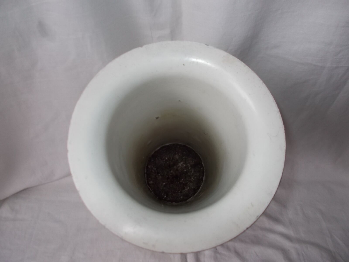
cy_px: 131
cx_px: 174
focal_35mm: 26
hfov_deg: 67.3
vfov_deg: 53.1
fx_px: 262
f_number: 3.2
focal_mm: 4.6
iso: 200
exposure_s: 1/25
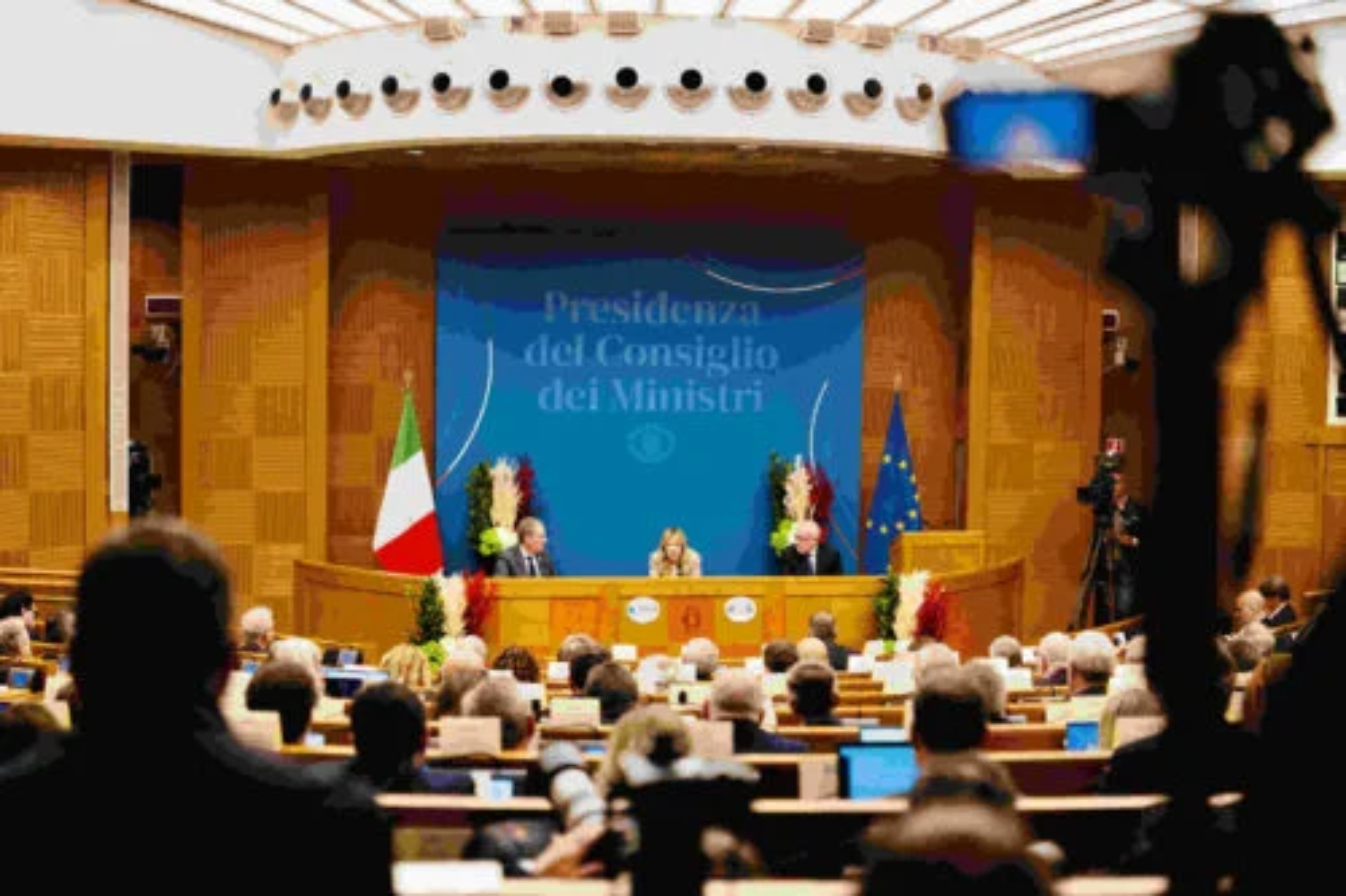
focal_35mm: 50
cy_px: 448
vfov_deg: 27.0
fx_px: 1869
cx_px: 673
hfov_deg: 39.6
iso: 800
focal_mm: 50
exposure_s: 1/500
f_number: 2
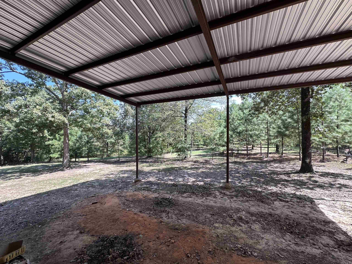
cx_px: 176
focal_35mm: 14
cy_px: 132
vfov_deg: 85.7
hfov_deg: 102.1
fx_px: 142
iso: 40
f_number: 2.2
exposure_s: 1/276
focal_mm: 2.22
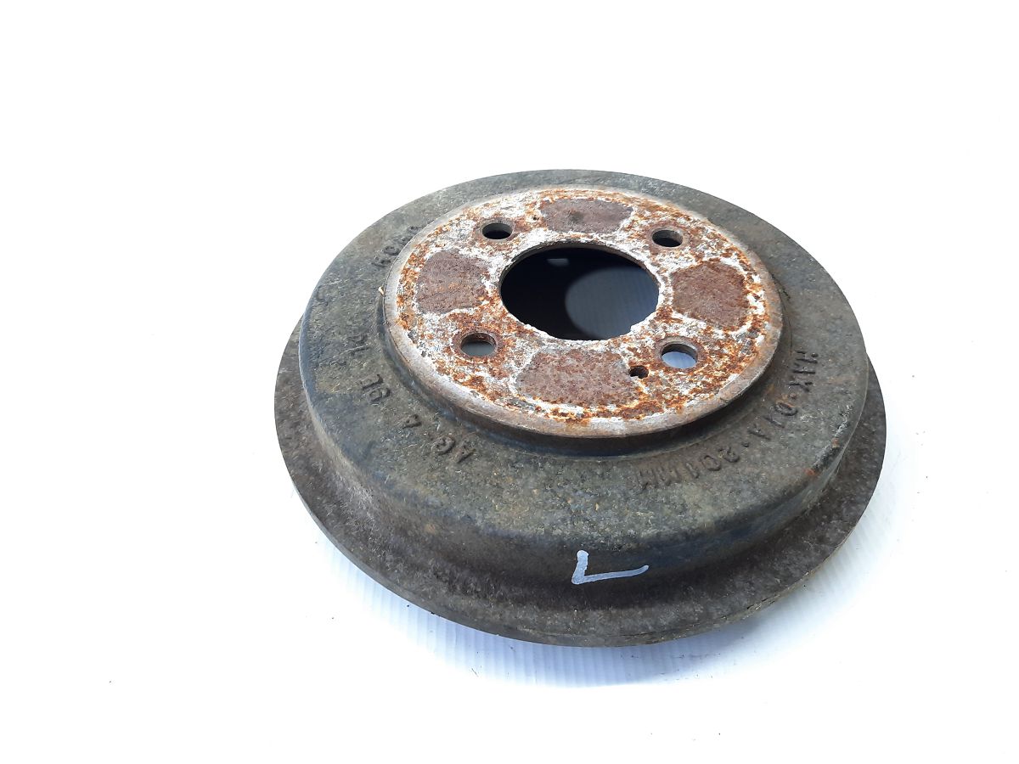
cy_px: 382
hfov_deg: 69.4
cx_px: 510
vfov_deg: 54.9
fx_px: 736
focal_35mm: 25
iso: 160
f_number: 2
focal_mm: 4.6
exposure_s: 1/50
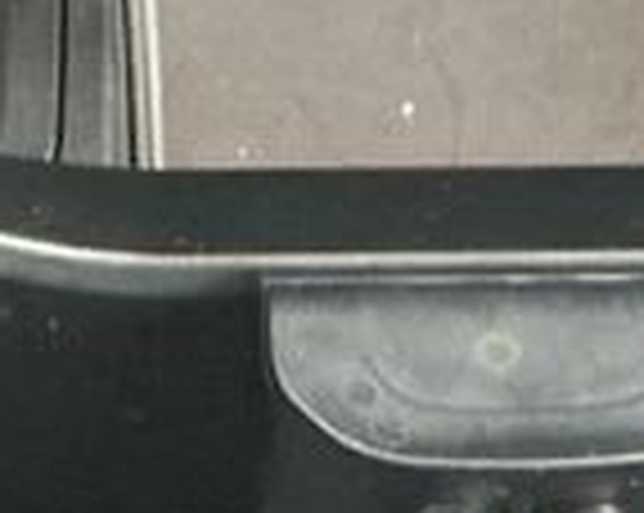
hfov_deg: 9.4
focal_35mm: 203
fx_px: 3864
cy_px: -81
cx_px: 775
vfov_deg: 7.5
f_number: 1.8
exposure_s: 1/30
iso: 500
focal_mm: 3
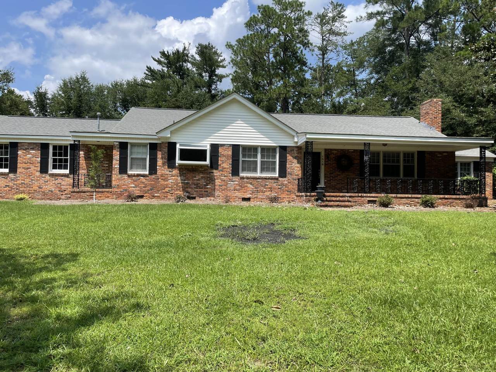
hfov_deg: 67.3
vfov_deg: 53.1
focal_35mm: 26
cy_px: 186
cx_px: 248
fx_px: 373
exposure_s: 1/2618
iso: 32
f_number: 1.6
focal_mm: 4.2
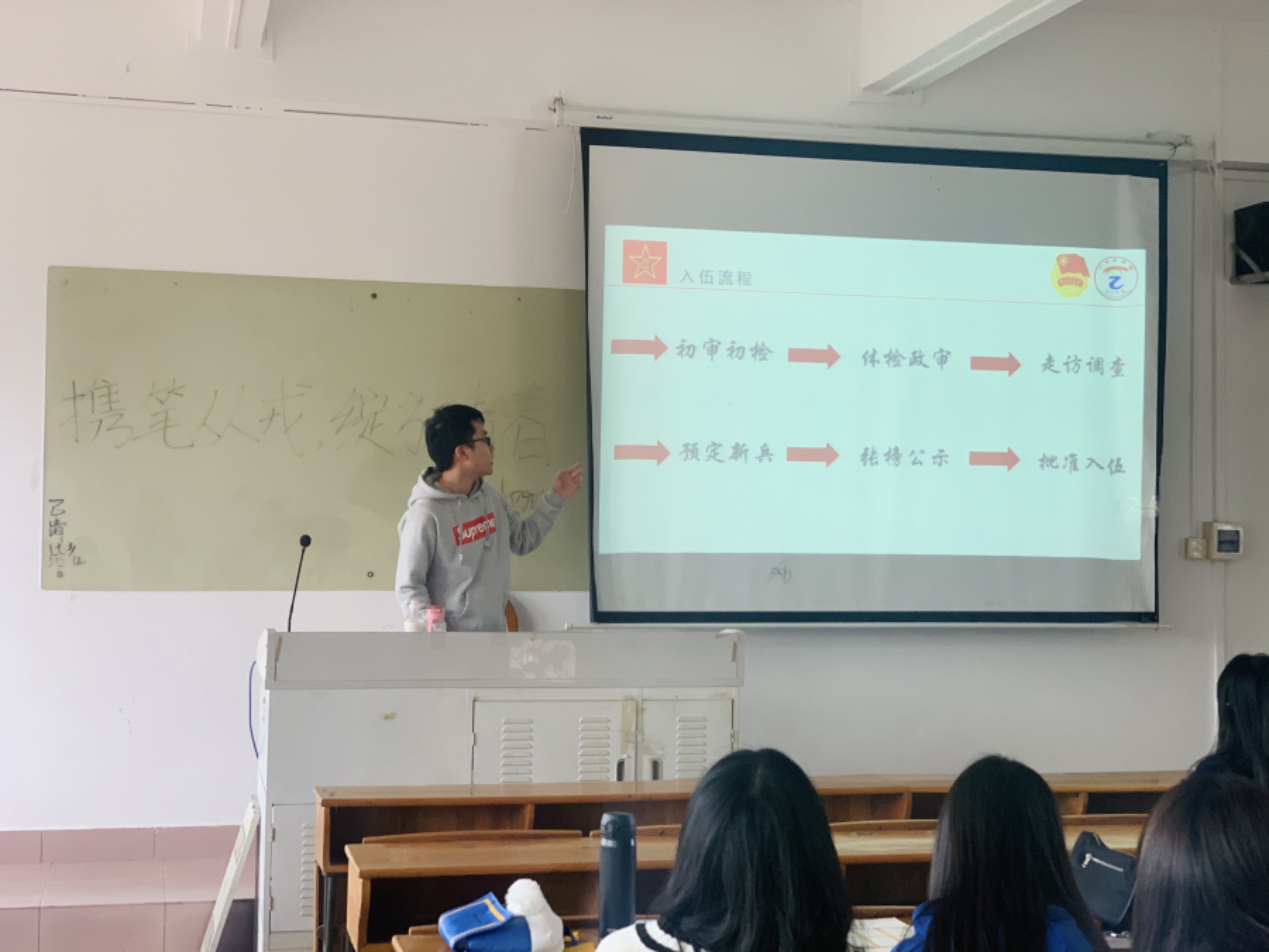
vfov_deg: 28.0
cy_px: 476
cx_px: 634
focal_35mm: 52
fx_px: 1906
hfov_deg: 36.8
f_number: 2.4
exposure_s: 1/122
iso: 125
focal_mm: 6
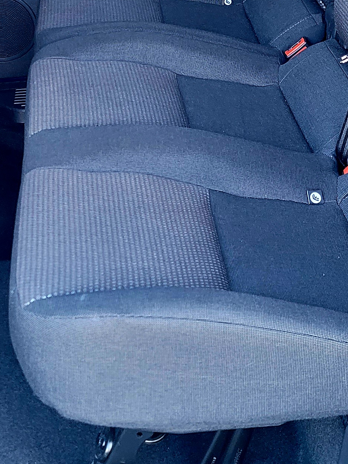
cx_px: 180
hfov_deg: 18.4
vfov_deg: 23.3
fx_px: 1072
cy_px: -11
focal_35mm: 80
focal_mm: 7
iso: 320
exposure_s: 1/120
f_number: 1.8
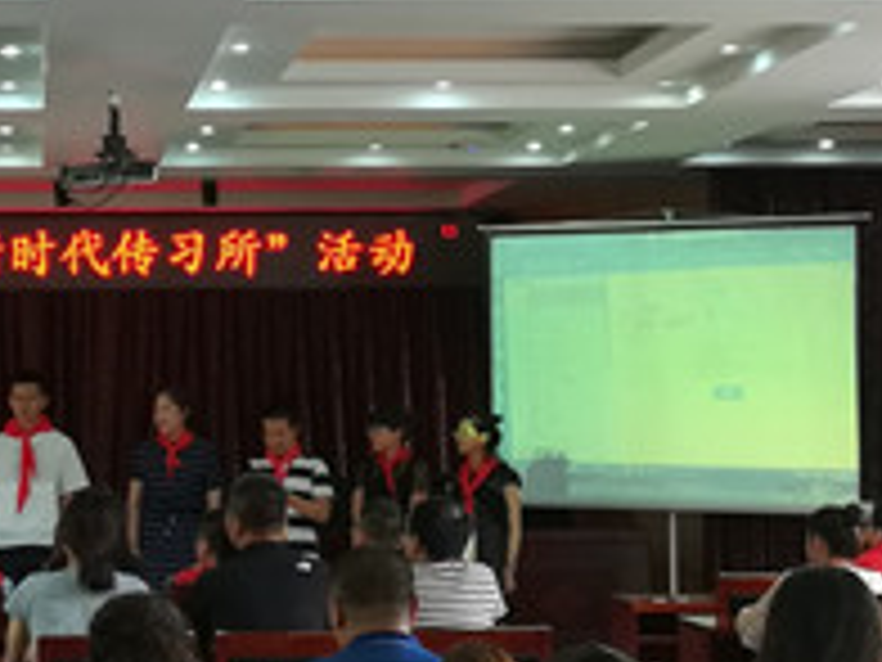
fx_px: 2573
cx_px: 198
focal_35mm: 101
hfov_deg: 19.3
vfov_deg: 14.6
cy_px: 302
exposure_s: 1/33.3
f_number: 2.2
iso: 160
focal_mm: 3.83
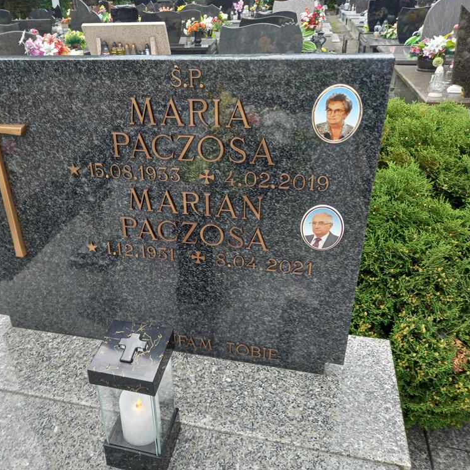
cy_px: 231
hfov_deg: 53.4
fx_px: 461
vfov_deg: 54.0
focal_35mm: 30
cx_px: 176
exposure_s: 1/59
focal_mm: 4.6
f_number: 2
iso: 25
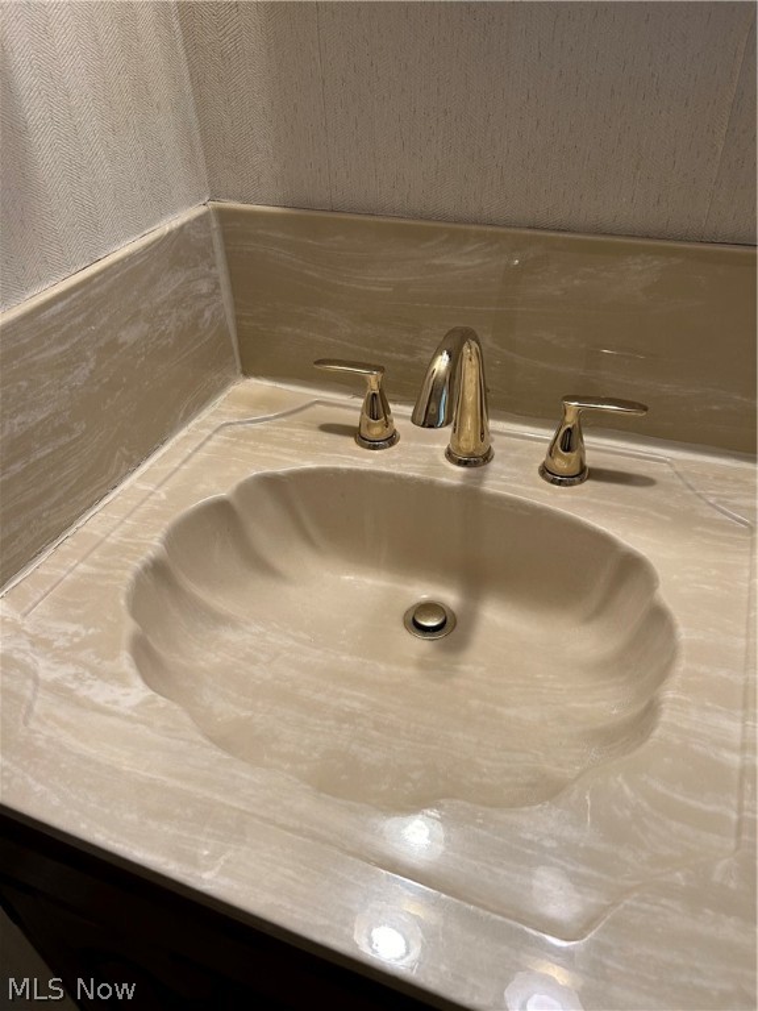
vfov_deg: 67.3
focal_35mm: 26
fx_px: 759
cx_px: 379
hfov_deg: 53.1
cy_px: 506
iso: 100
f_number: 1.5
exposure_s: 1/120
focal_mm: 5.7
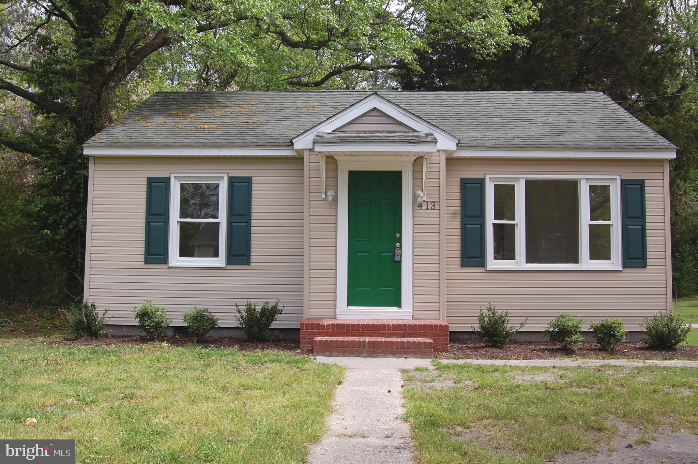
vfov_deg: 39.9
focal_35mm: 33
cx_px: 349
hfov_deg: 57.3
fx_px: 639
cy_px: 232
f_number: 9
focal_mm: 22
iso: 200
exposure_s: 1/320
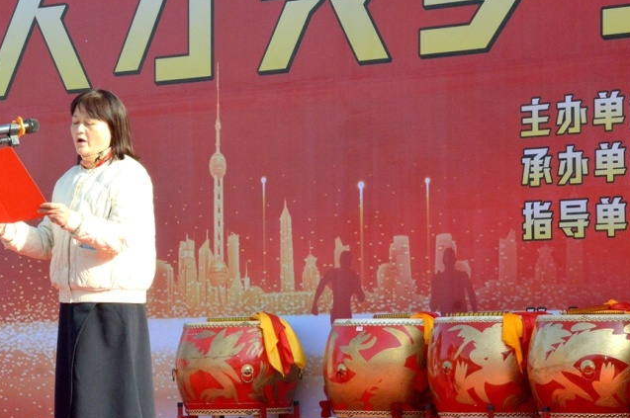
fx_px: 3705
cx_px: 171
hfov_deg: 9.7
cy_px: 181
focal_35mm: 212
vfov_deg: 6.5
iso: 1800
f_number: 16
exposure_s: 1/640
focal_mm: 90
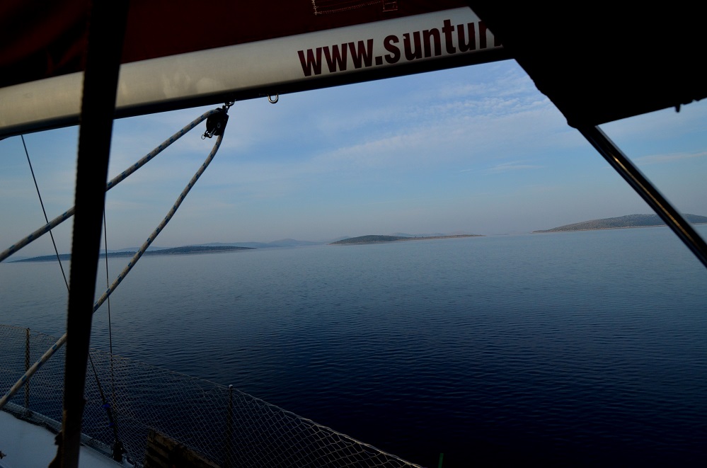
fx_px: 353
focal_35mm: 18
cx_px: 354
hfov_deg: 90.1
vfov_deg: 67.1
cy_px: 234
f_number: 5.6
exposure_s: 1/2000
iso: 400
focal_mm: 12
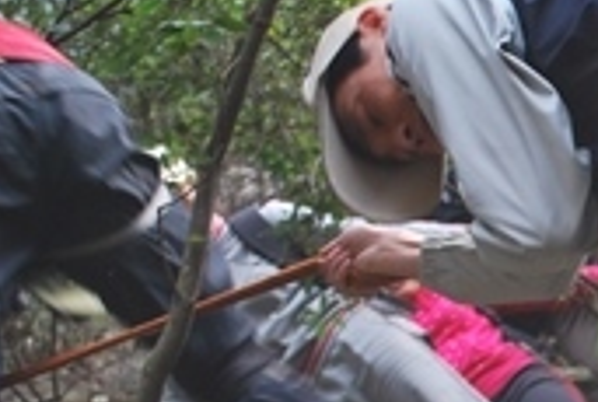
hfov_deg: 11.5
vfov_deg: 8.2
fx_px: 2798
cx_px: 976
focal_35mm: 168
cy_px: 442
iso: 200
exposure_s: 1/40
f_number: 4.8
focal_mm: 32
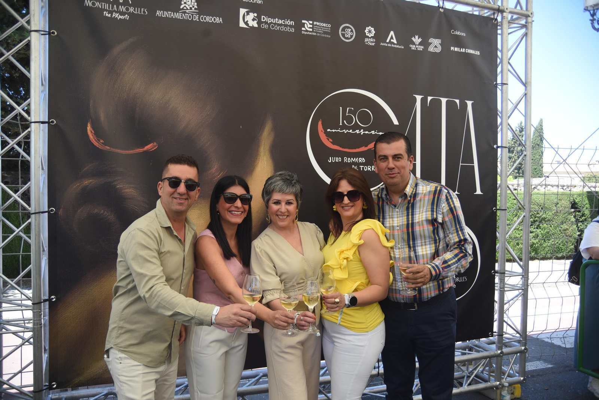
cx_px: 300
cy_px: 200
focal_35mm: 29
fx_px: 483
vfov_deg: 45.0
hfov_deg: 63.6
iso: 250
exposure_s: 1/320
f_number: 5.6
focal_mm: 29
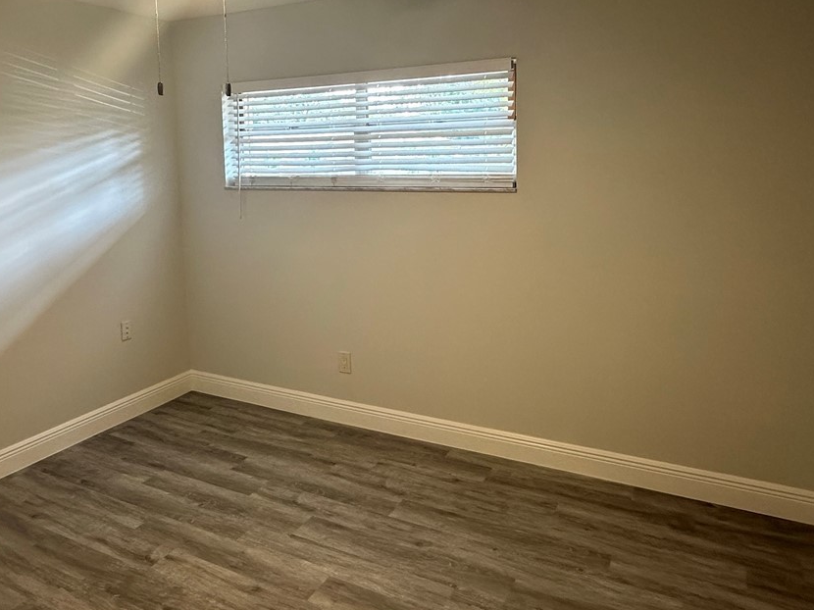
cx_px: 379
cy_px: 218
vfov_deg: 50.7
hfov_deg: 65.3
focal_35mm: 27
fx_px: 635
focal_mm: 2.22
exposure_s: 1/60
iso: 200
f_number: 2.2
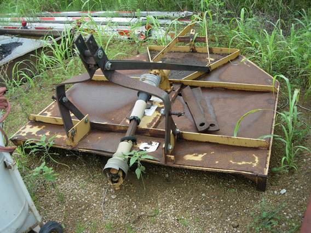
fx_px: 341
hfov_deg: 49.0
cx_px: 156
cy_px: 116
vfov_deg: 37.7
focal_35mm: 38
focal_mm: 7.8
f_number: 2.8
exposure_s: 1/166
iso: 79
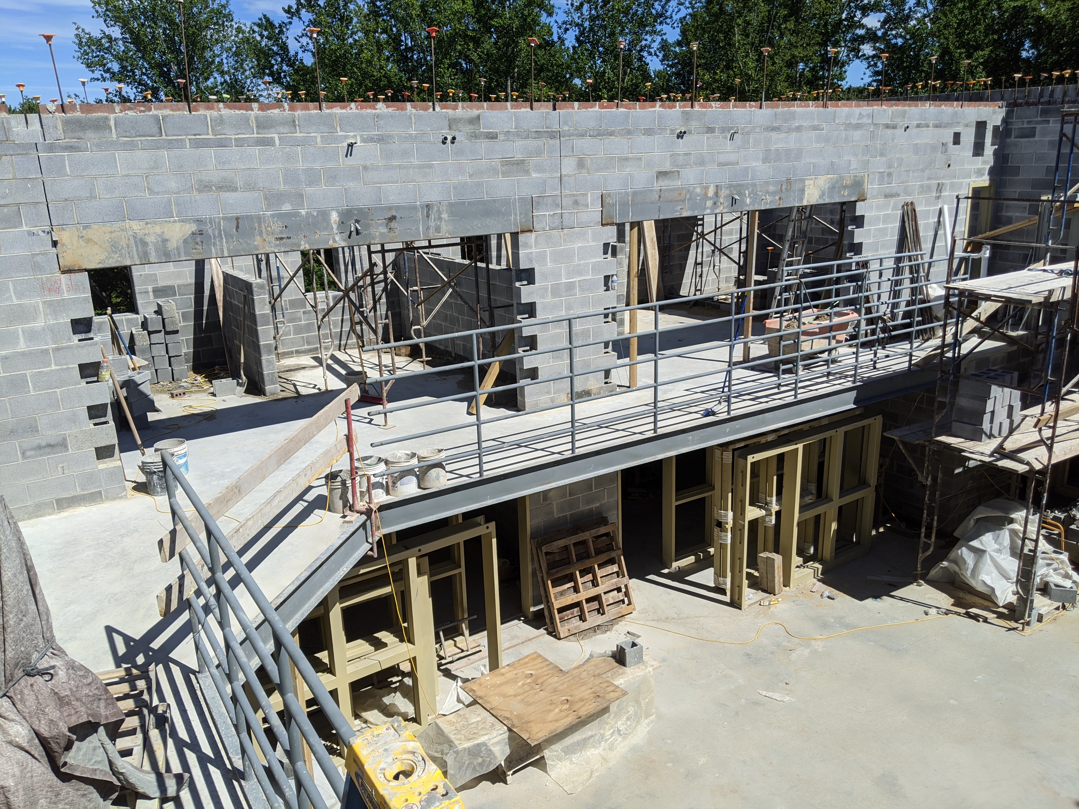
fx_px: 842
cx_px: 540
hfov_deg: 65.3
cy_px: 404
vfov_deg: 51.4
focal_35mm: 27
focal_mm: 4.44
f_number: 1.8
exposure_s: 1/3906
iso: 67
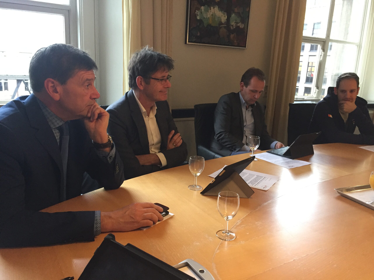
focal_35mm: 29
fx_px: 313
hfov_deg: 61.7
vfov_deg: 48.2
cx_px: 187
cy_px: 140
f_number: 2.2
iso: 250
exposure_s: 1/33
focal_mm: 4.15
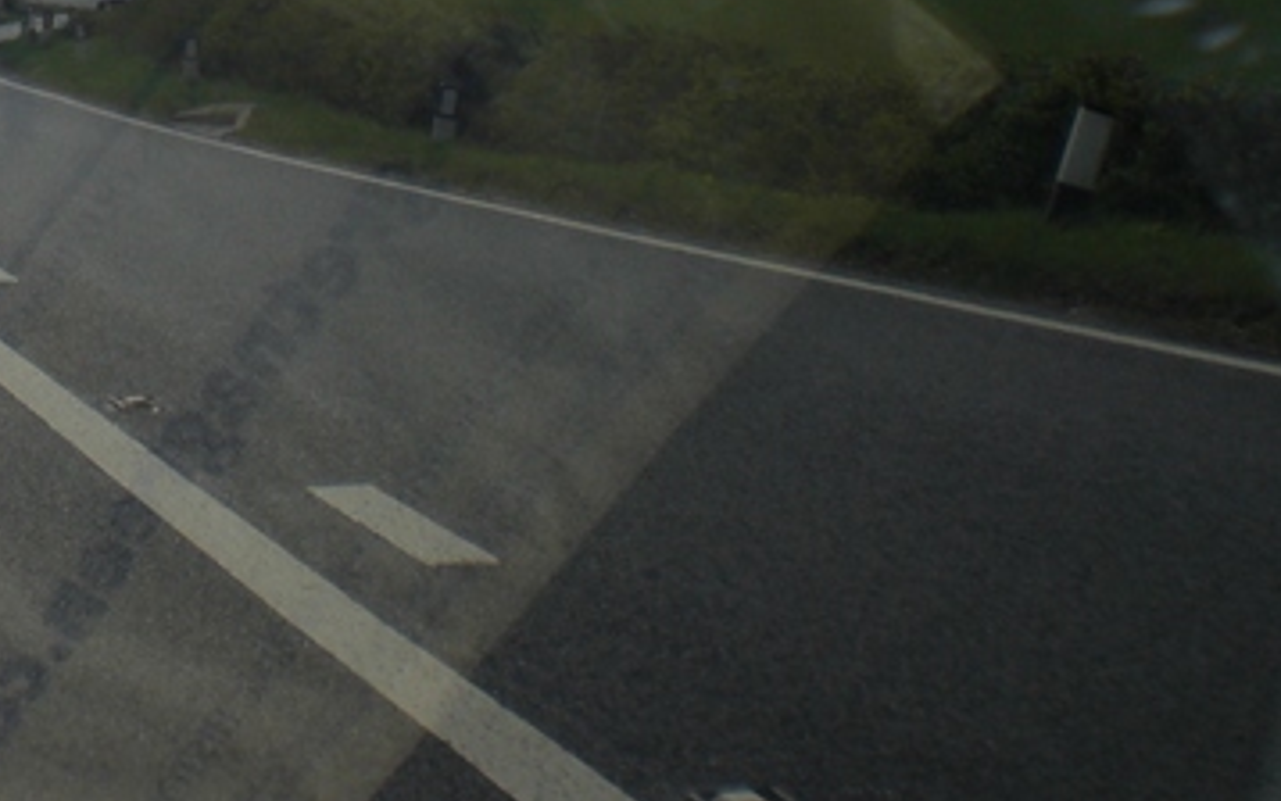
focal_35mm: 90
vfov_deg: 14.1
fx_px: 3143
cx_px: -50
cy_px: -179
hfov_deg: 22.0
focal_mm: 6.3
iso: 50
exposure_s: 1/1000
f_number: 4.4
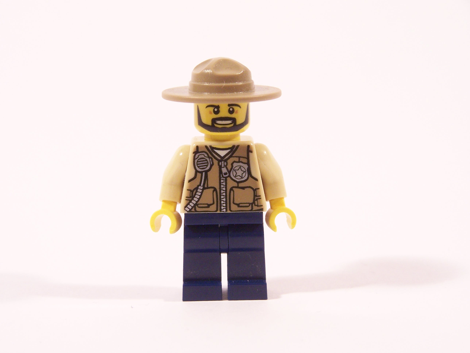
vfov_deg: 12.7
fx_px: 1589
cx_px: 235
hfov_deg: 16.8
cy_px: 176
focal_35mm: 117
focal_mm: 19.4
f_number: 3.6
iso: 200
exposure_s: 1/20
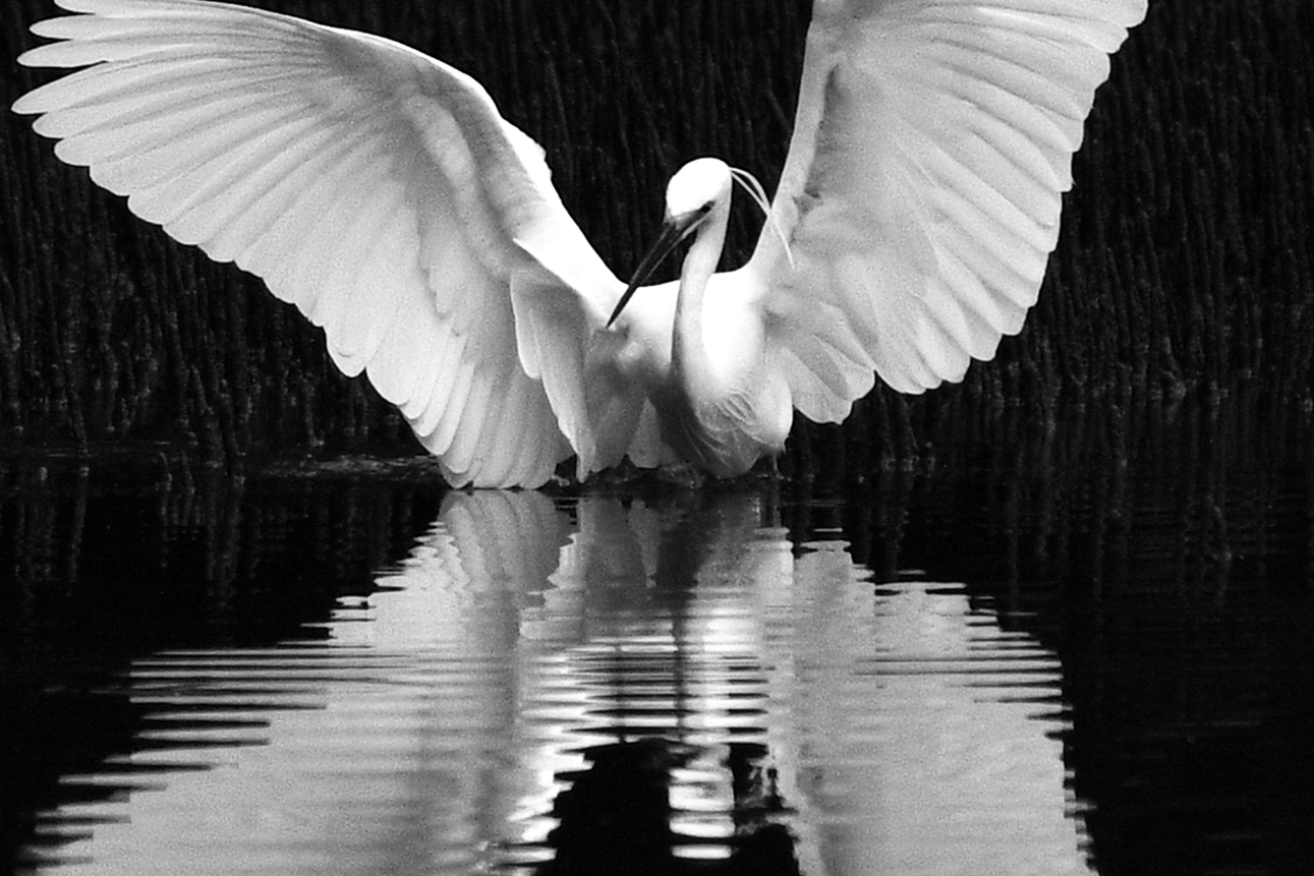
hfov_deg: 1.4
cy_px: 575
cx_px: 258
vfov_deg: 0.9
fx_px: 55154
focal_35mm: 1511
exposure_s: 1/2500
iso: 320
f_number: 6.3
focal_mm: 500
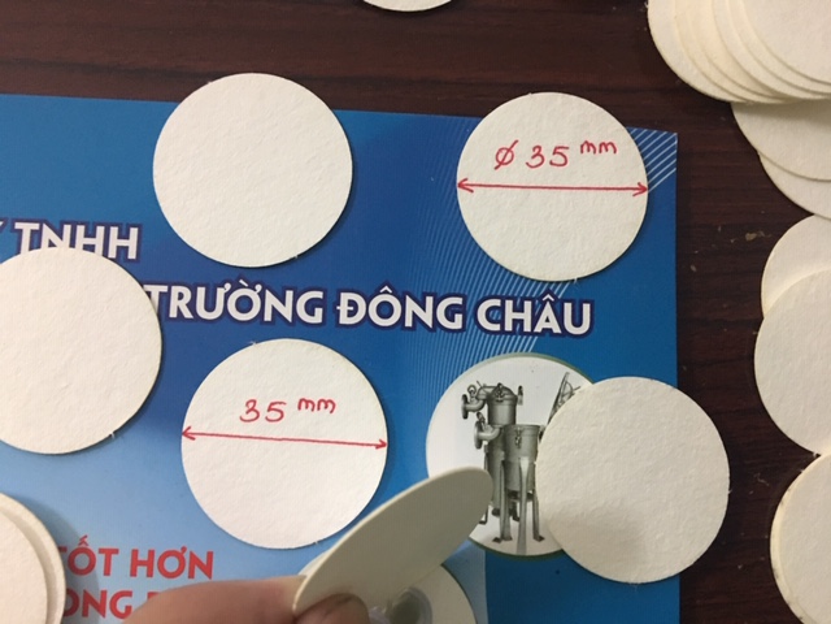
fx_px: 696
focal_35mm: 29
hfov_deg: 61.7
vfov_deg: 48.2
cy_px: 312
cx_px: 416
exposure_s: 1/8
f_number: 2.2
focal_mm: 4.15
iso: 125
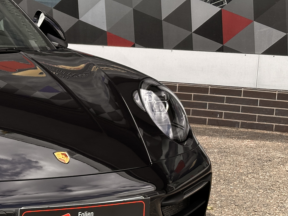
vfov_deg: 13.9
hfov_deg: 17.9
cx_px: -27
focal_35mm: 106
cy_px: 138
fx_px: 882
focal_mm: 6.86
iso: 64
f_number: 1.78
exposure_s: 1/756
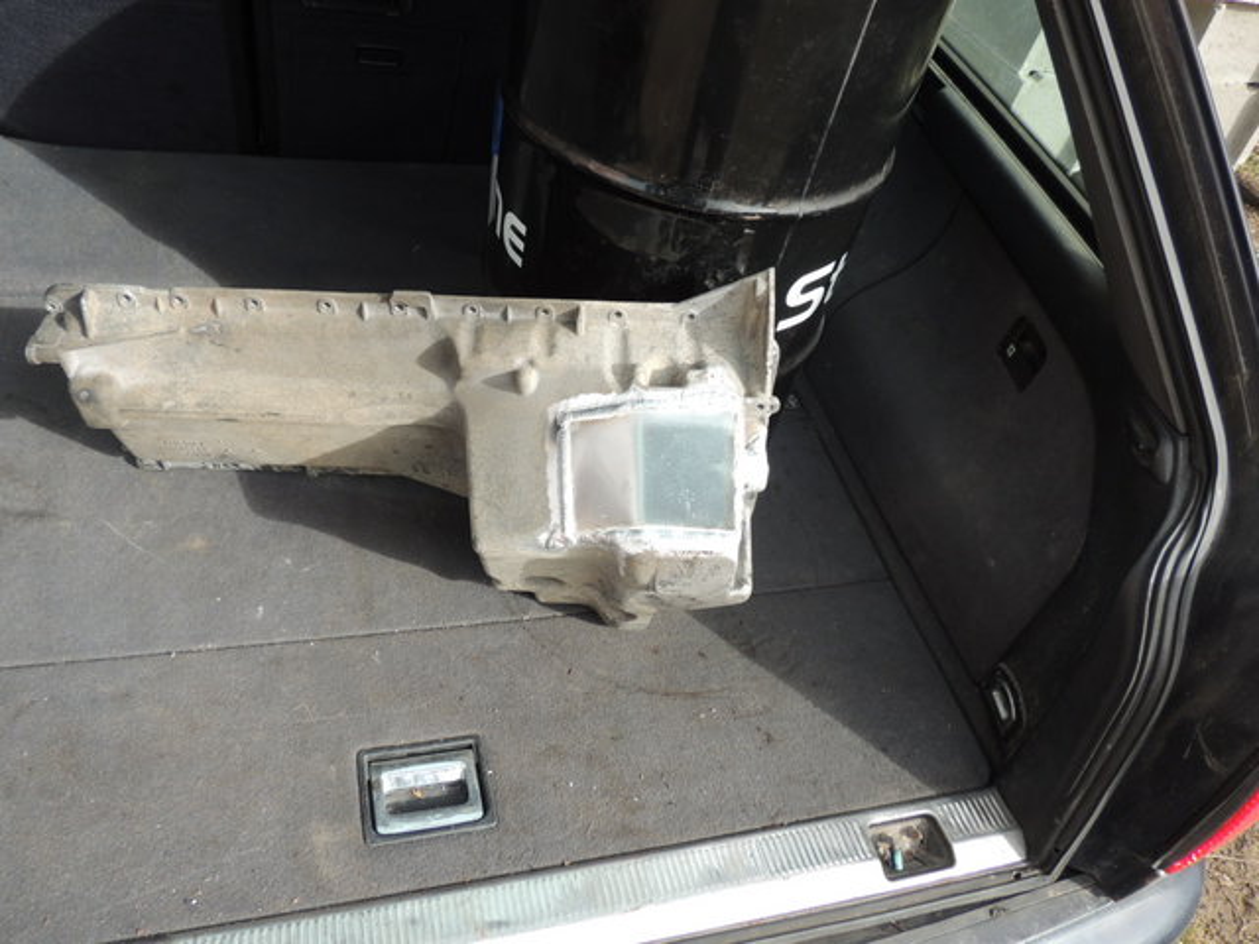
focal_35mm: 28
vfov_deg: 49.7
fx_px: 1018
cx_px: 630
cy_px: 472
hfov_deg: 63.4
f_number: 3.1
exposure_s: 1/320
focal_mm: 4.9
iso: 100
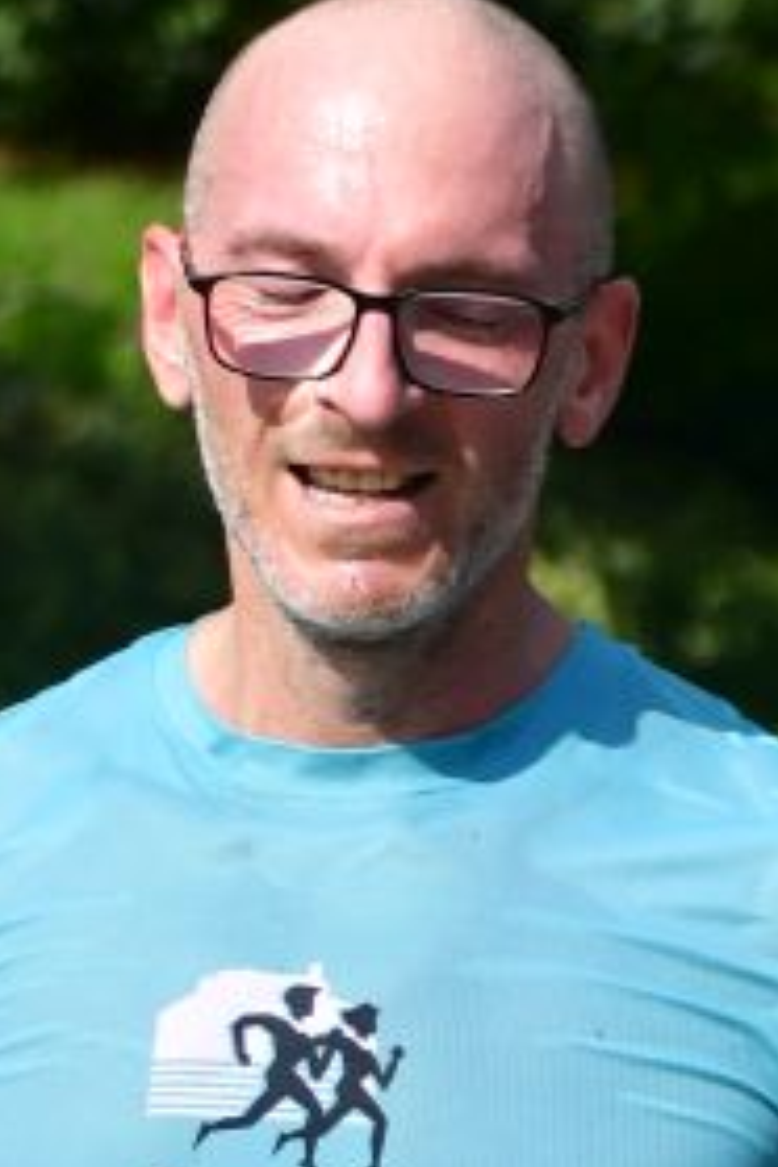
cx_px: 318
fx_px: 11702
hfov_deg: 3.8
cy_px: 1891
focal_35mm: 361
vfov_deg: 5.6
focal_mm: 70
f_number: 4.5
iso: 640
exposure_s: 1/8000
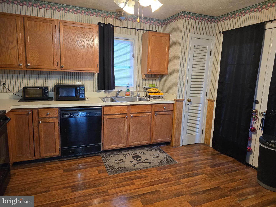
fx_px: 183
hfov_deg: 73.9
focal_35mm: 23
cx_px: 138
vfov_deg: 58.9
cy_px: 104
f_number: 1.7
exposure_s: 1/120
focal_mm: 6.3
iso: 500
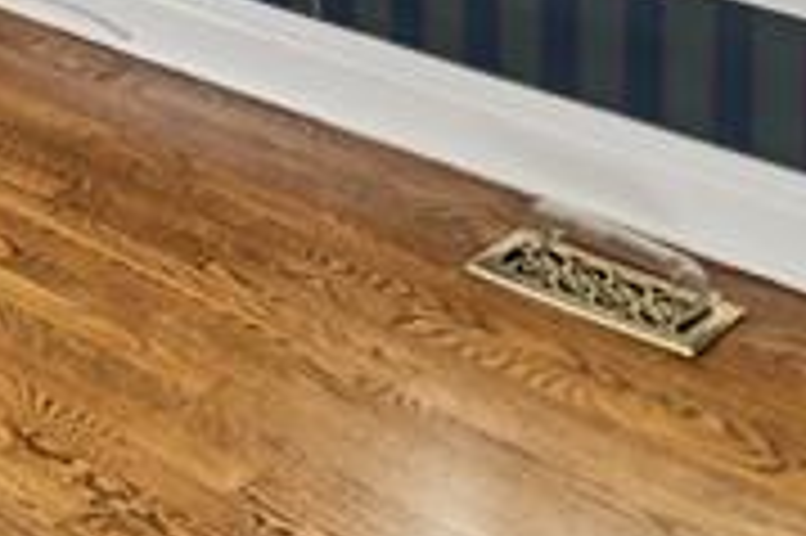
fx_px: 2039
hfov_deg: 21.0
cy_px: -725
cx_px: -126
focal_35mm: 91
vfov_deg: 12.2
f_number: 13
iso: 100
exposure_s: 1/3.33
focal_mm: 15.9
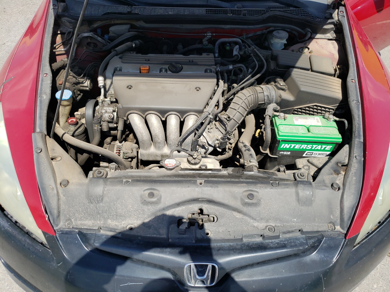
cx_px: 195
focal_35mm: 26
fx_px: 293
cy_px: 146
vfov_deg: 53.1
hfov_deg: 67.3
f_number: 1.5
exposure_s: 1/2500
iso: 50
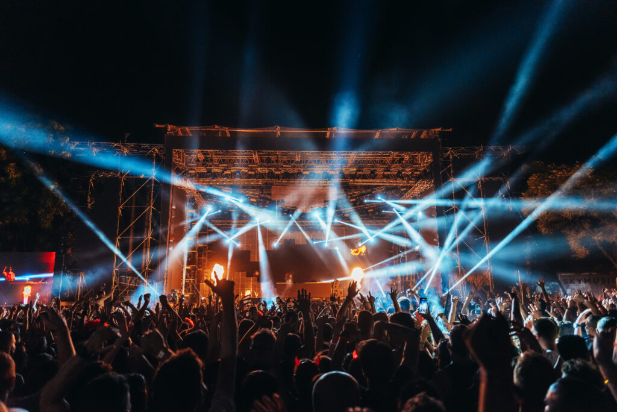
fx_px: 412
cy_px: 206
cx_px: 308
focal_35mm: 24
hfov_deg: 73.7
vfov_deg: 53.2
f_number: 2.8
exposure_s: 1/200
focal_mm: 24
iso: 1000
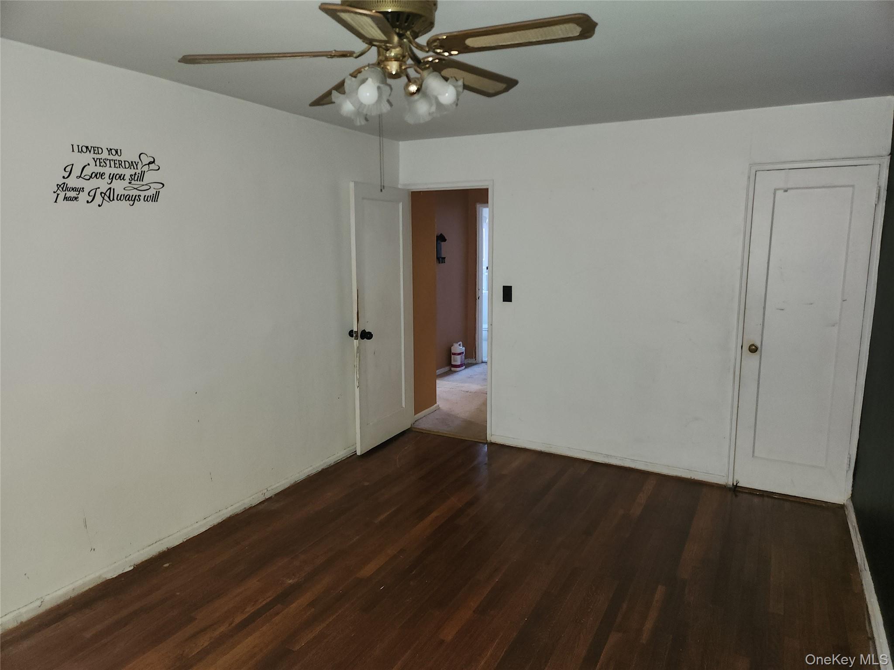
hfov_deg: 73.9
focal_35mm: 23
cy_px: 335
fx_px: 594
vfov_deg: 58.9
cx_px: 447
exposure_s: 1/10
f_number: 1.8
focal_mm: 5.4
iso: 125
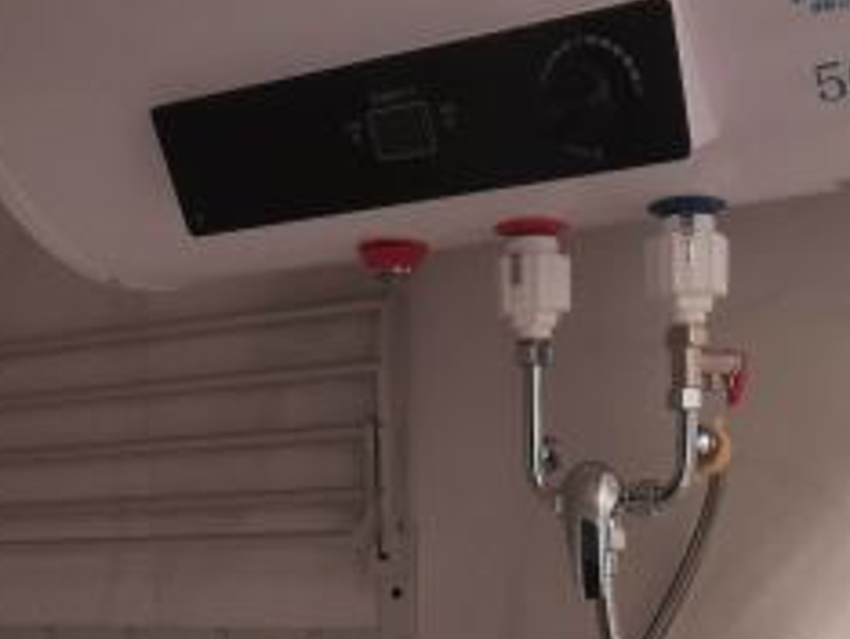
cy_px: 821
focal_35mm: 58
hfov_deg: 33.2
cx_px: 440
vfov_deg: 22.7
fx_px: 1426
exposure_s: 1/100
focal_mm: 2.26
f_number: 2.2
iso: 80
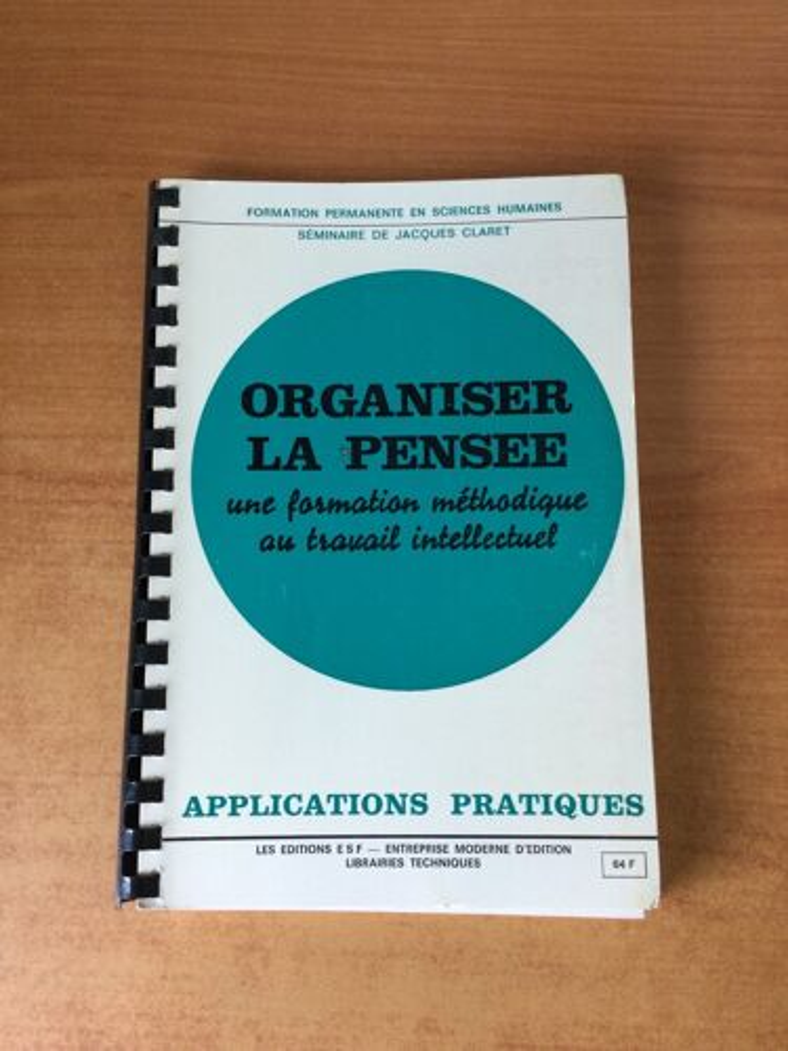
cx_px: 394
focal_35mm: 31
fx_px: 941
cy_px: 526
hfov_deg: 45.4
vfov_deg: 58.4
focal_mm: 3.3
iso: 100
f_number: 2.4
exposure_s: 1/33
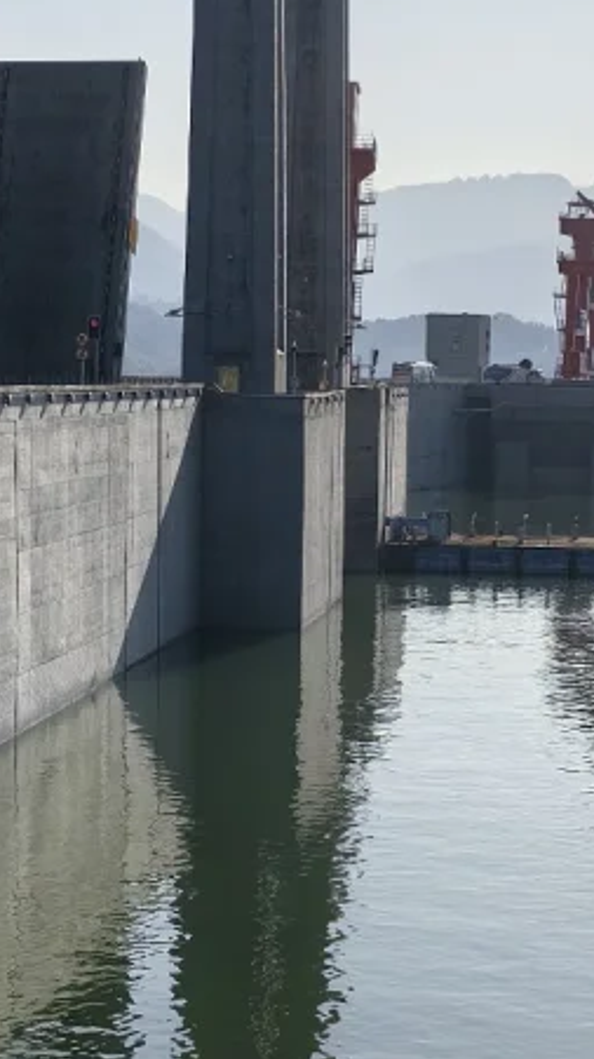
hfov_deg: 12.8
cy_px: 653
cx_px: 279
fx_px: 2638
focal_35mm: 94
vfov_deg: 22.7
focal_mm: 5.52
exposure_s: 1/8197
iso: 50
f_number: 1.9
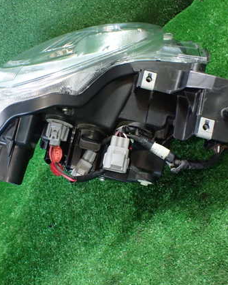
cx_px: 69
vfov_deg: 43.8
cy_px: 150
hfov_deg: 35.2
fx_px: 354
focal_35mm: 42
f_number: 2.3
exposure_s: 1/80
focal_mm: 5.4
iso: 800
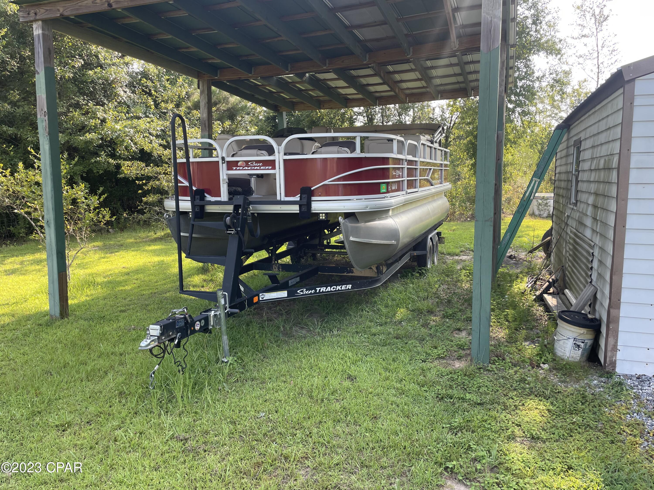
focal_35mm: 26
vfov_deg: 53.1
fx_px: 491
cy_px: 245
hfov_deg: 67.3
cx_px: 327
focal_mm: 4.2
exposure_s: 1/348
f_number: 1.6
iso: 32
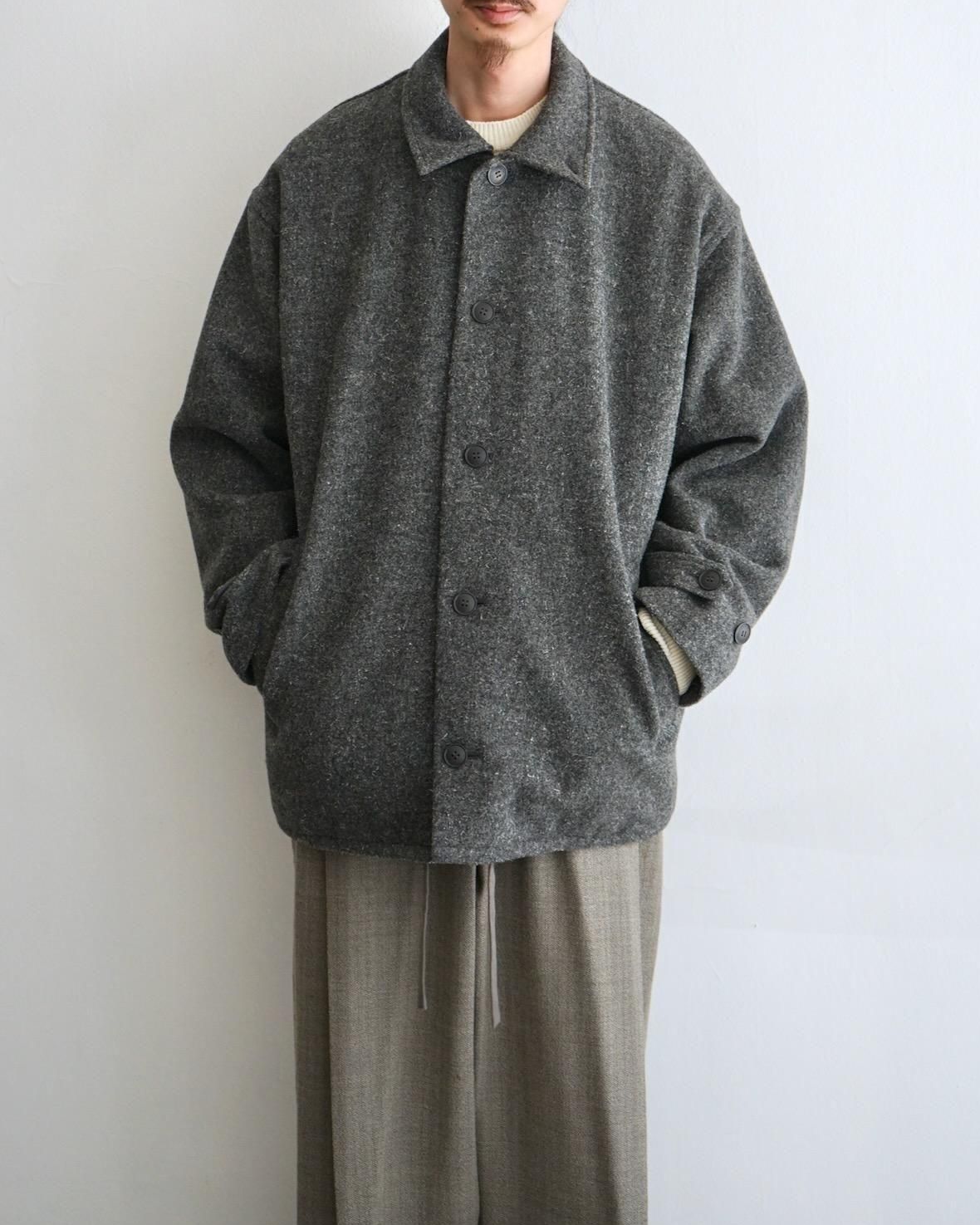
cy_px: 507
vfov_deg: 30.0
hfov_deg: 24.2
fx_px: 2284
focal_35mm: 63
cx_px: 485
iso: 640
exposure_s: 1/160
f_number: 5
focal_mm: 55
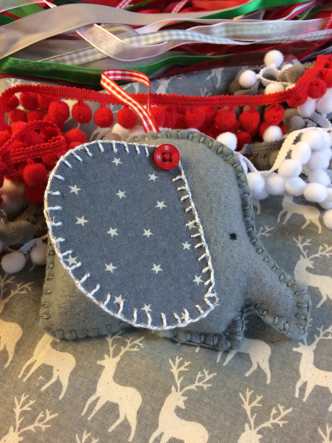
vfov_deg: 60.0
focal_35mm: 30
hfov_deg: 46.8
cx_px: 163
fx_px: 384
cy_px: 221
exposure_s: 1/33
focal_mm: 4.15
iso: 80
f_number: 2.2
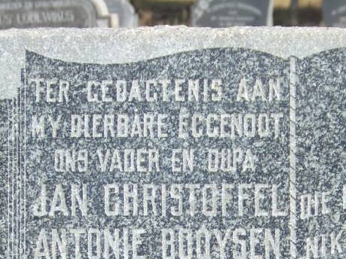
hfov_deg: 7.9
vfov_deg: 5.9
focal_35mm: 251
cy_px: 336
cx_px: 295
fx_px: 2508
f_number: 3.2
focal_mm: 16.2
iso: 64
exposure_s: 1/500
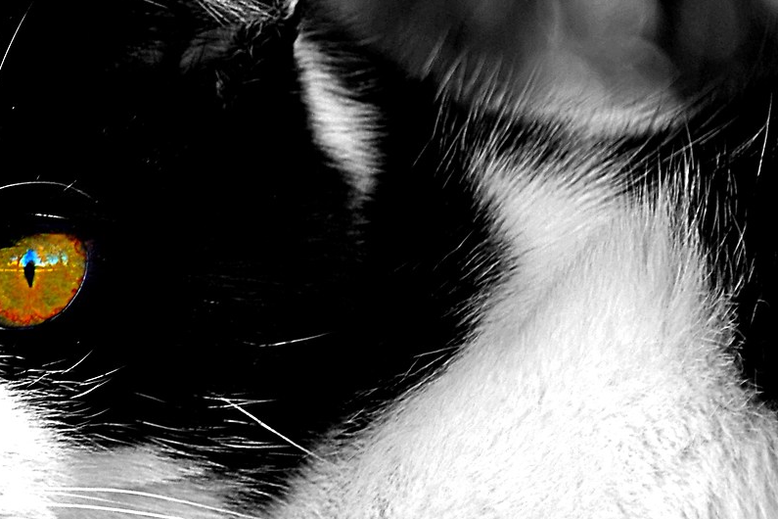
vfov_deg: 2.9
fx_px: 10275
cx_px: -99
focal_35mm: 476
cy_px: 244
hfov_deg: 4.3
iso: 100
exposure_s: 1/40
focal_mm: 105
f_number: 5.6
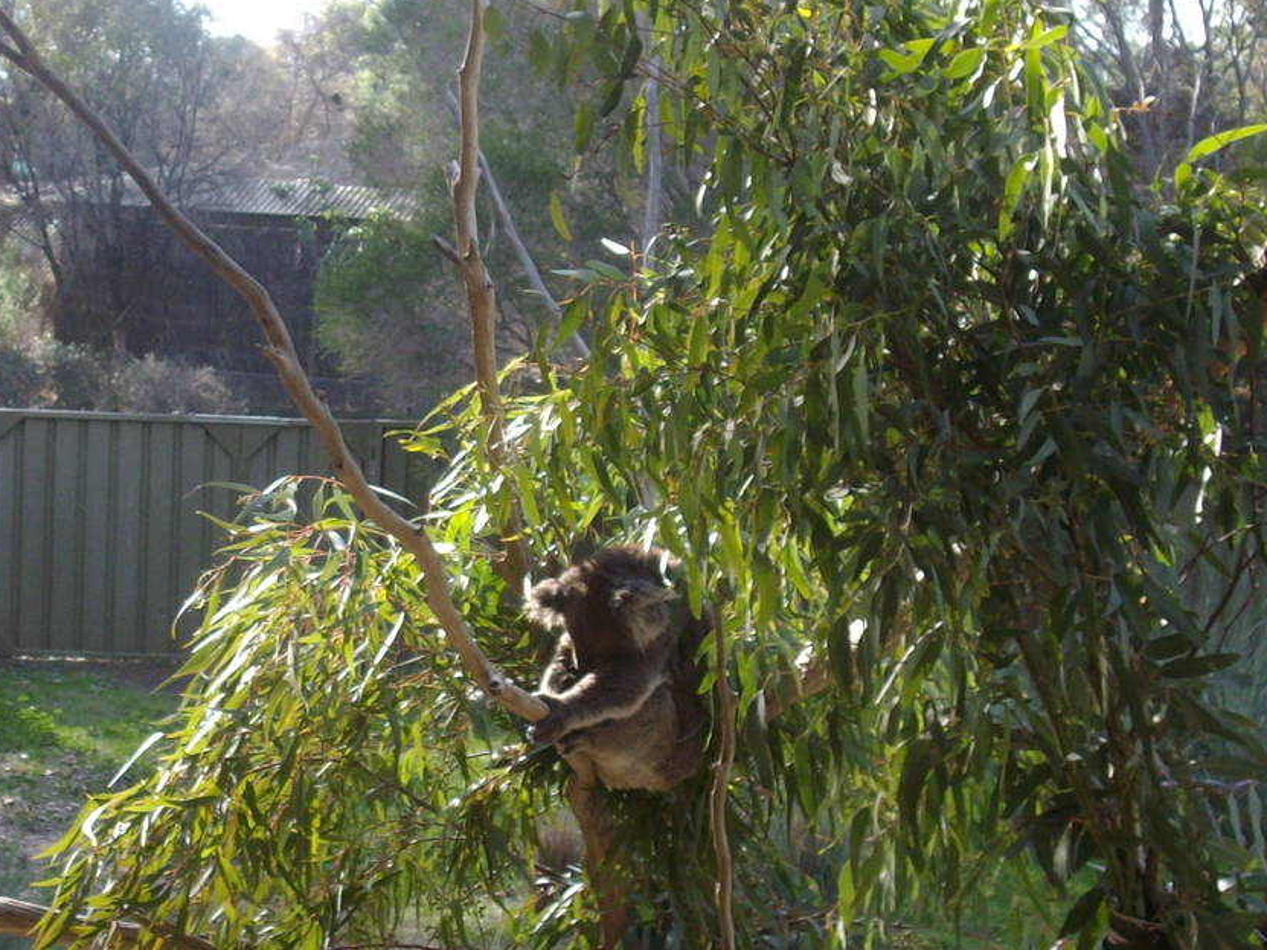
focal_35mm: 104
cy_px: 467
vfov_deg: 14.2
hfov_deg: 18.7
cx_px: 271
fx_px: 3806
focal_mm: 9
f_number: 3.4
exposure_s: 1/160
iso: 103
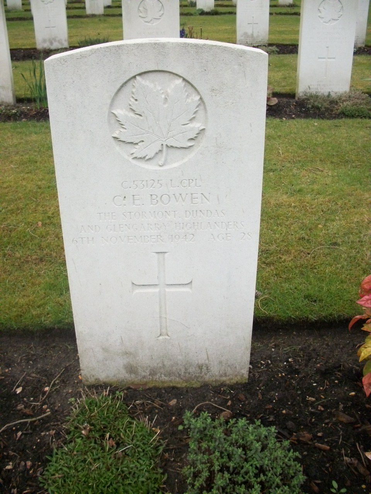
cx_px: 186
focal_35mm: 35
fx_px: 500
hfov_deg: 40.7
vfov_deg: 52.6
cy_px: 247
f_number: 3.1
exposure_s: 1/500
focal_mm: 6.3
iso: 335
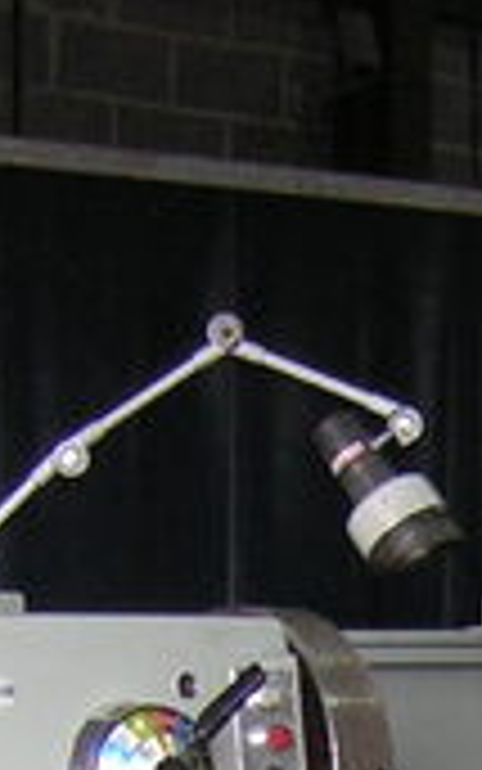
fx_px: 3003
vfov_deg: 14.0
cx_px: 698
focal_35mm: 143
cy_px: 1045
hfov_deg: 9.0
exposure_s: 1/30
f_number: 2.6
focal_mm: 4.7
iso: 68
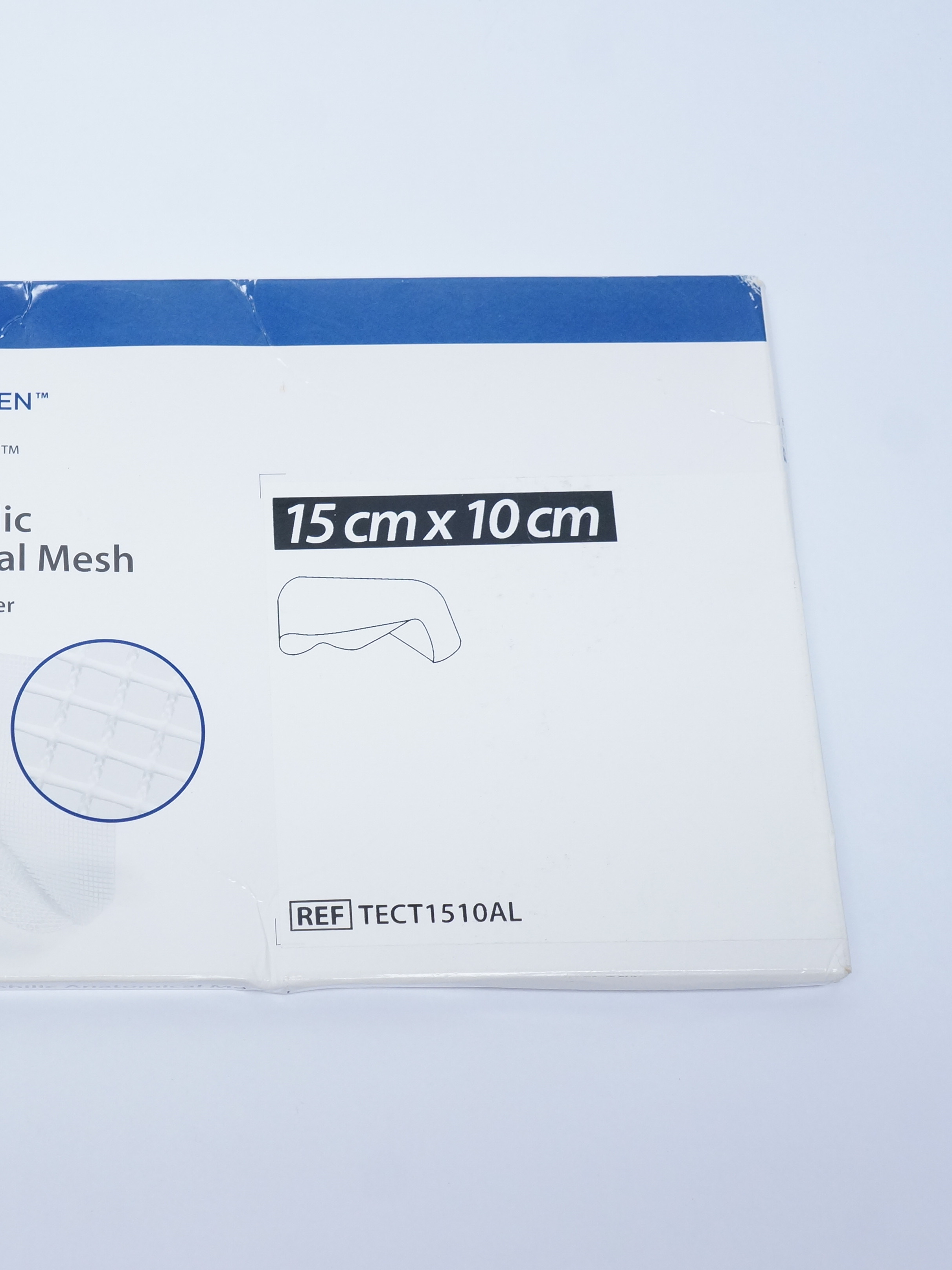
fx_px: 2090
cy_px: 638
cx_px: 129
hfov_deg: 25.0
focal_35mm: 57
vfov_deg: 33.8
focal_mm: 26
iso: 800
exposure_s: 1/60
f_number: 6.3
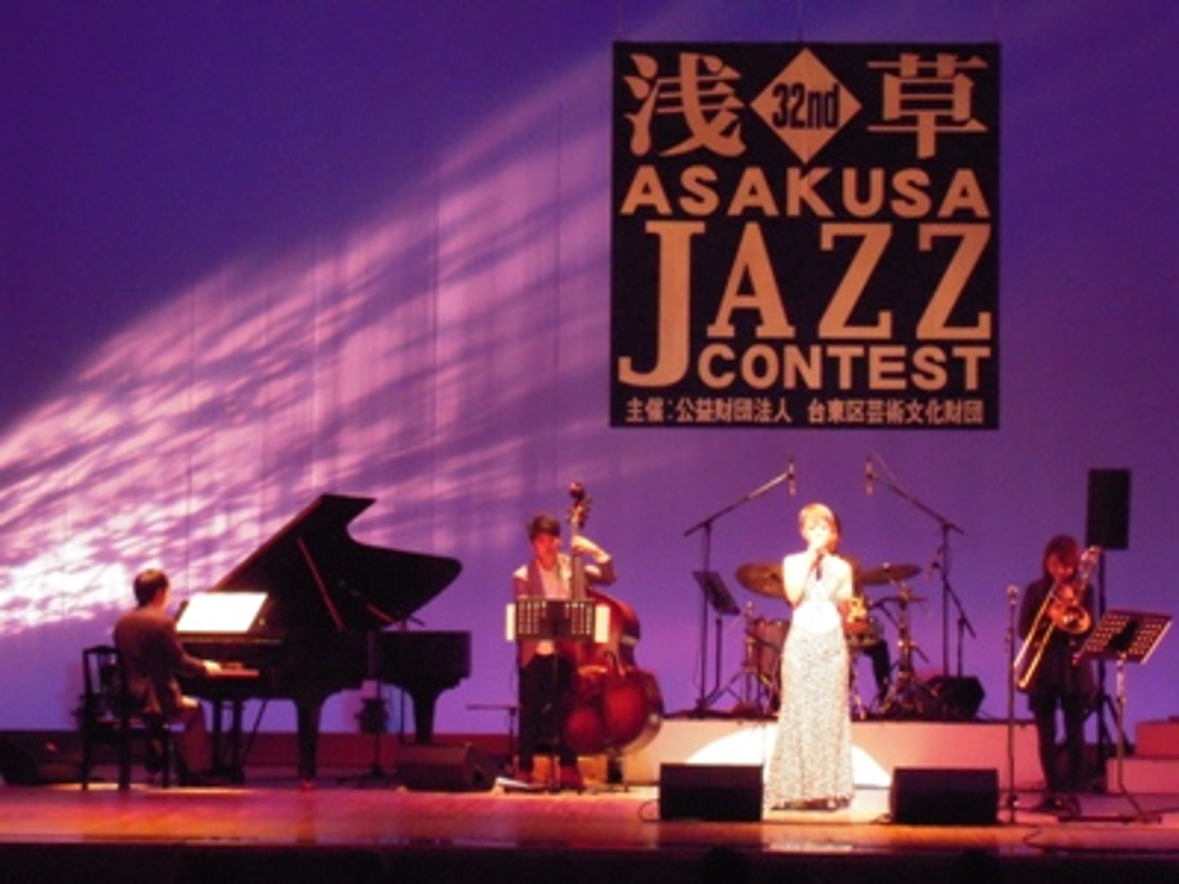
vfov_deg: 13.2
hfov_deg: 17.6
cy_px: 442
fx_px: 3815
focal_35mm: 112
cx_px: 590
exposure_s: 1/13
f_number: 5.8
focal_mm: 20
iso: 1600
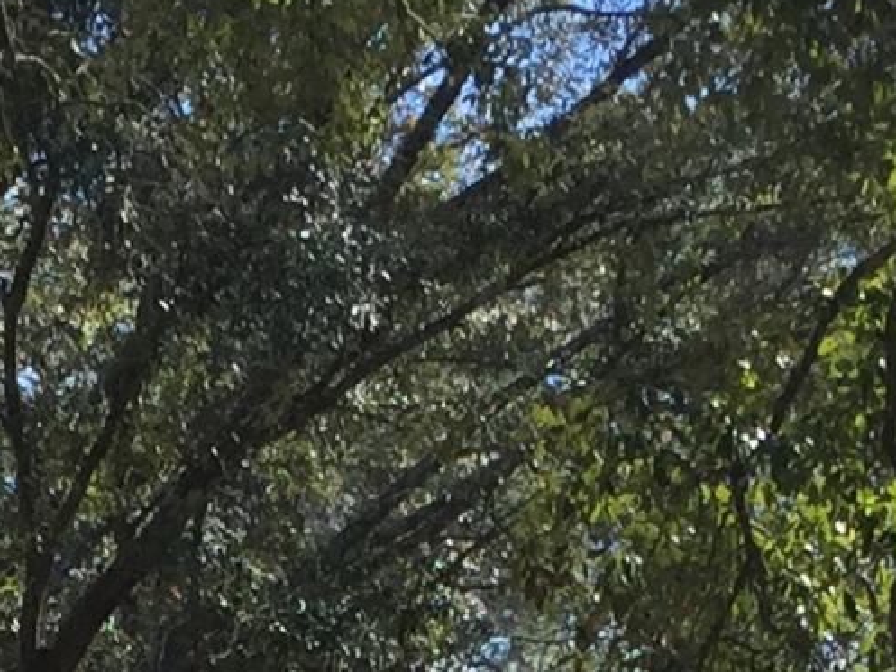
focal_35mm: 175
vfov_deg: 7.6
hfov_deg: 11.3
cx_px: 242
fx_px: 4531
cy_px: 1921
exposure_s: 1/989
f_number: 2.2
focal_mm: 4.15
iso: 32
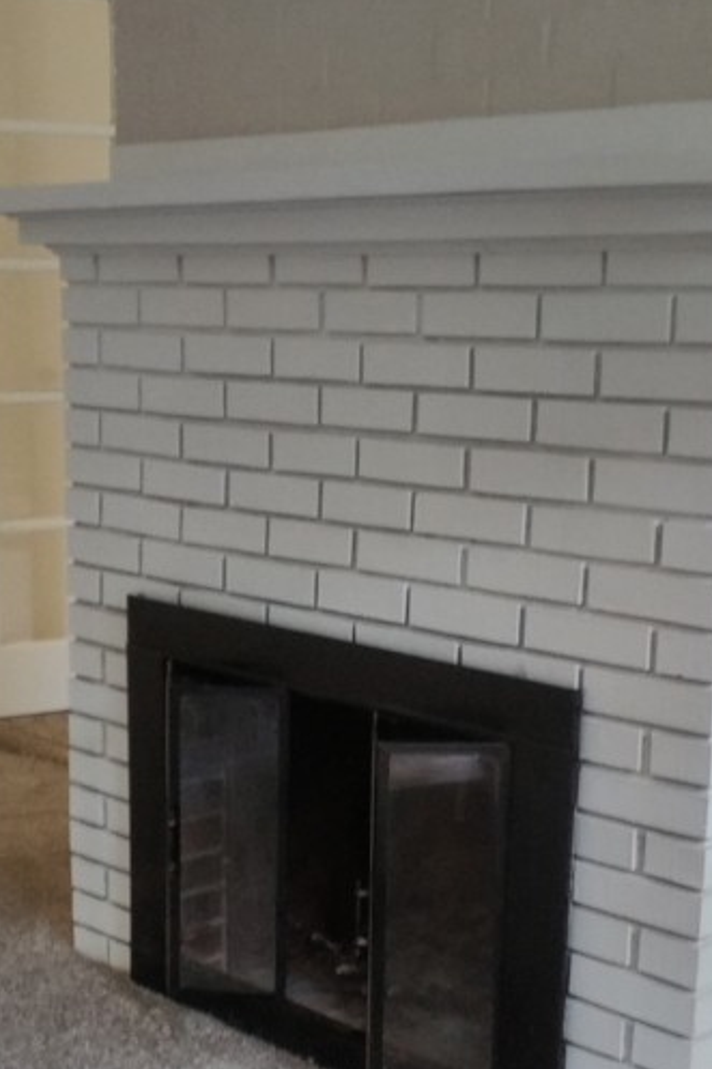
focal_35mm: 60
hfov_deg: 22.6
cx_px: 293
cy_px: 768
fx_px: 1781
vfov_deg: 32.9
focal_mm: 3.69
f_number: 2.65
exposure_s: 1/30
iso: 211
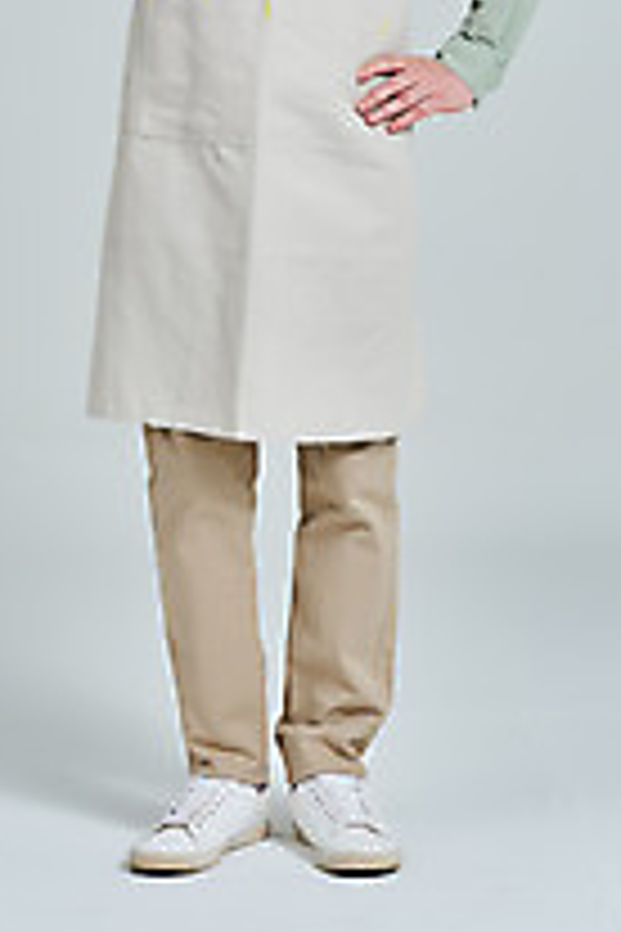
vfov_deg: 13.5
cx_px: 245
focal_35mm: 151
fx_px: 3907
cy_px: 63
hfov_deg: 9.1
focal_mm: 78
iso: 100
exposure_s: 1/125
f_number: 14
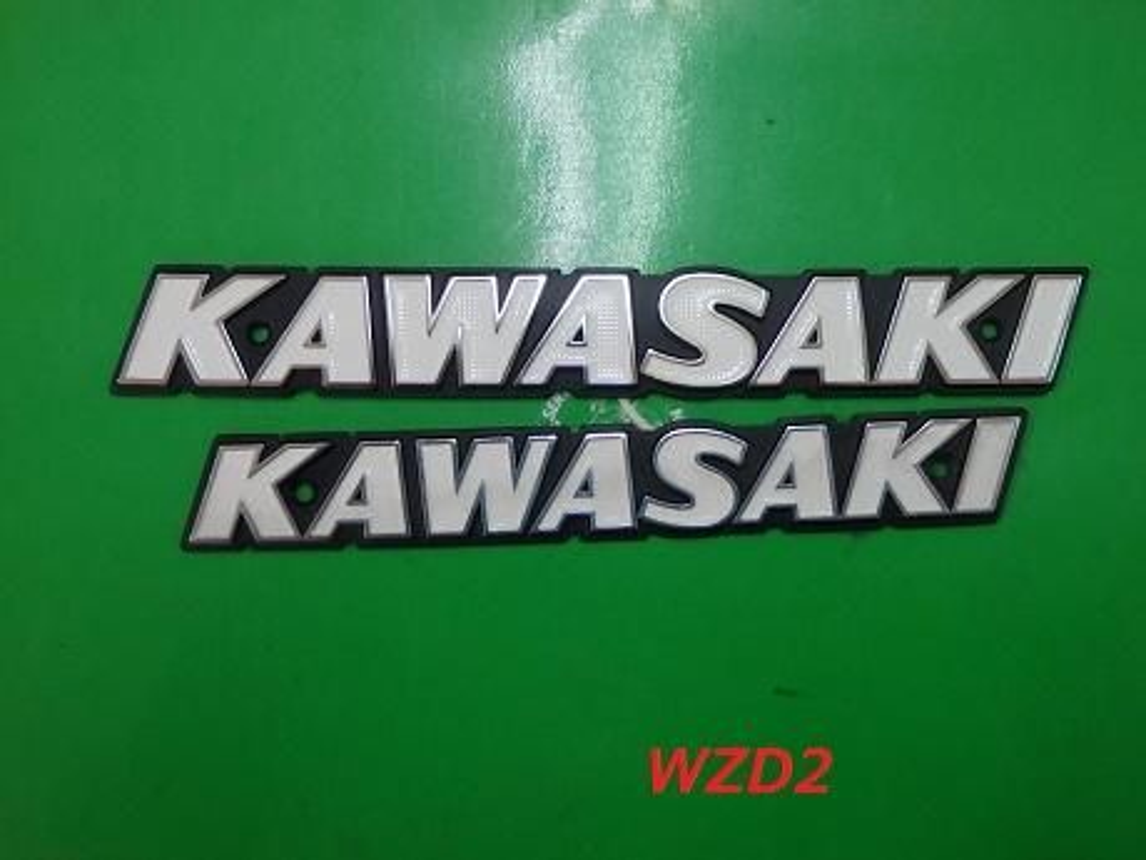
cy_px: 430
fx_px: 1225
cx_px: 573
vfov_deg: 38.7
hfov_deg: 50.1
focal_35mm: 37
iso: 800
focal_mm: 6.6
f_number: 4.7
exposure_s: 1/50
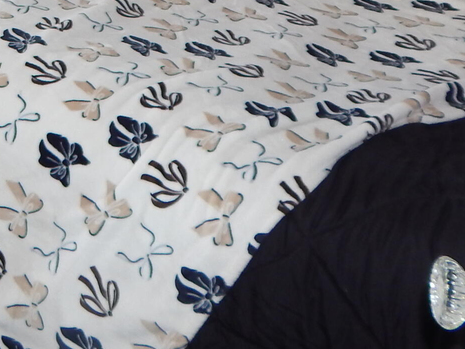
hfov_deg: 24.1
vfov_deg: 17.5
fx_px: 994
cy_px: -200
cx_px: -80
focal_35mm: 74
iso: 125
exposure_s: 1/60
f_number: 3
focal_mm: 4
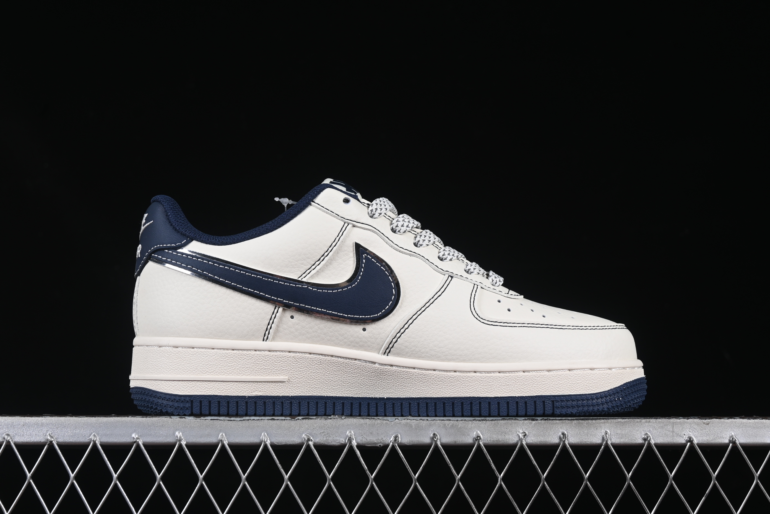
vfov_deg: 18.2
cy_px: 257
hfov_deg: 27.0
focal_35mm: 75
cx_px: 385
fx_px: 1604
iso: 160
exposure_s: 1/80
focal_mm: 50
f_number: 8
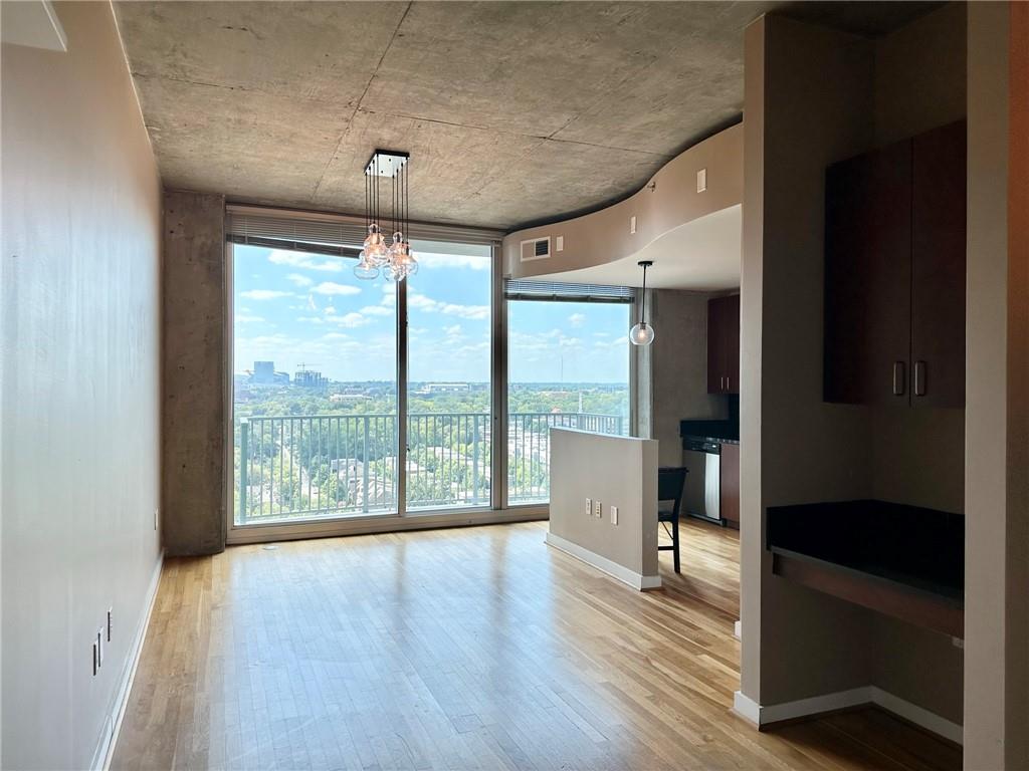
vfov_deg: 56.8
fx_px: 713
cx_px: 514
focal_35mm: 24
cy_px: 386
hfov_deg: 71.6
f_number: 1.78
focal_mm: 6.86
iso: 80
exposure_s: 1/441
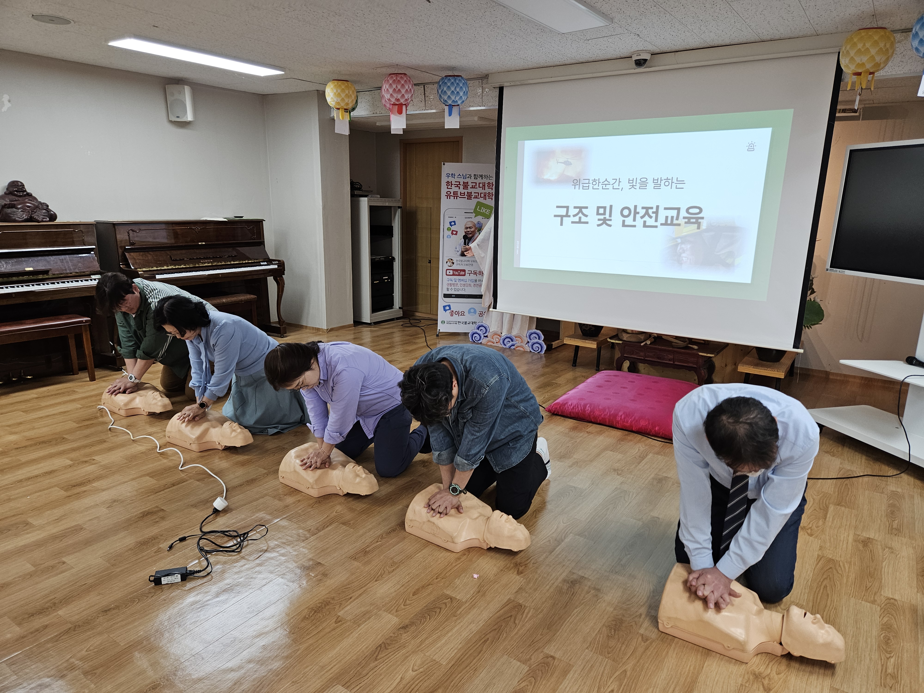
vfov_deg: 58.9
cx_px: 462
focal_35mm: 23
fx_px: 614
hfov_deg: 73.9
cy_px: 346
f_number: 1.8
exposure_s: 1/120
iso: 160
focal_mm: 5.4
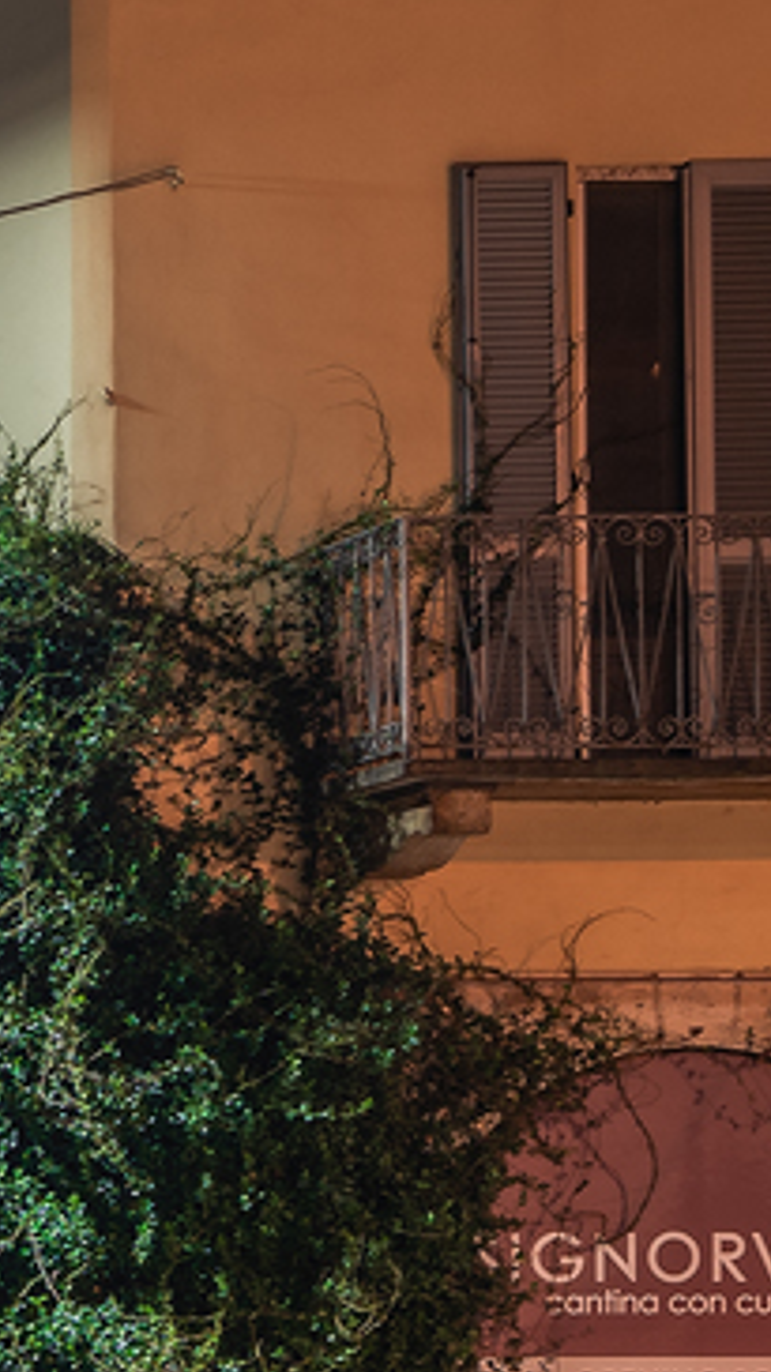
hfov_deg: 5.3
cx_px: -2644
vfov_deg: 11.0
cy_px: 1582
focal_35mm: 193
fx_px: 7023
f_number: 7.1
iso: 100
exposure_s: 30
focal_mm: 35
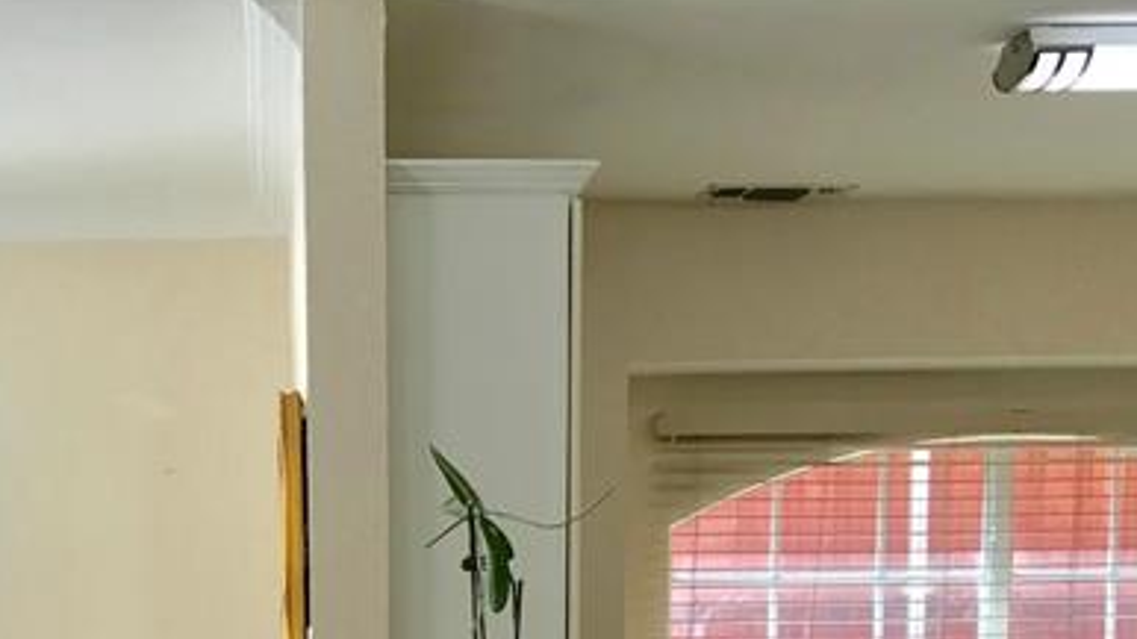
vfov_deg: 13.5
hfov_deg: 26.1
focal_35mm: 81
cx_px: 389
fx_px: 2442
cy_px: 1113
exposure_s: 1/120
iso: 25
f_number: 1.8
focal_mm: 3.99
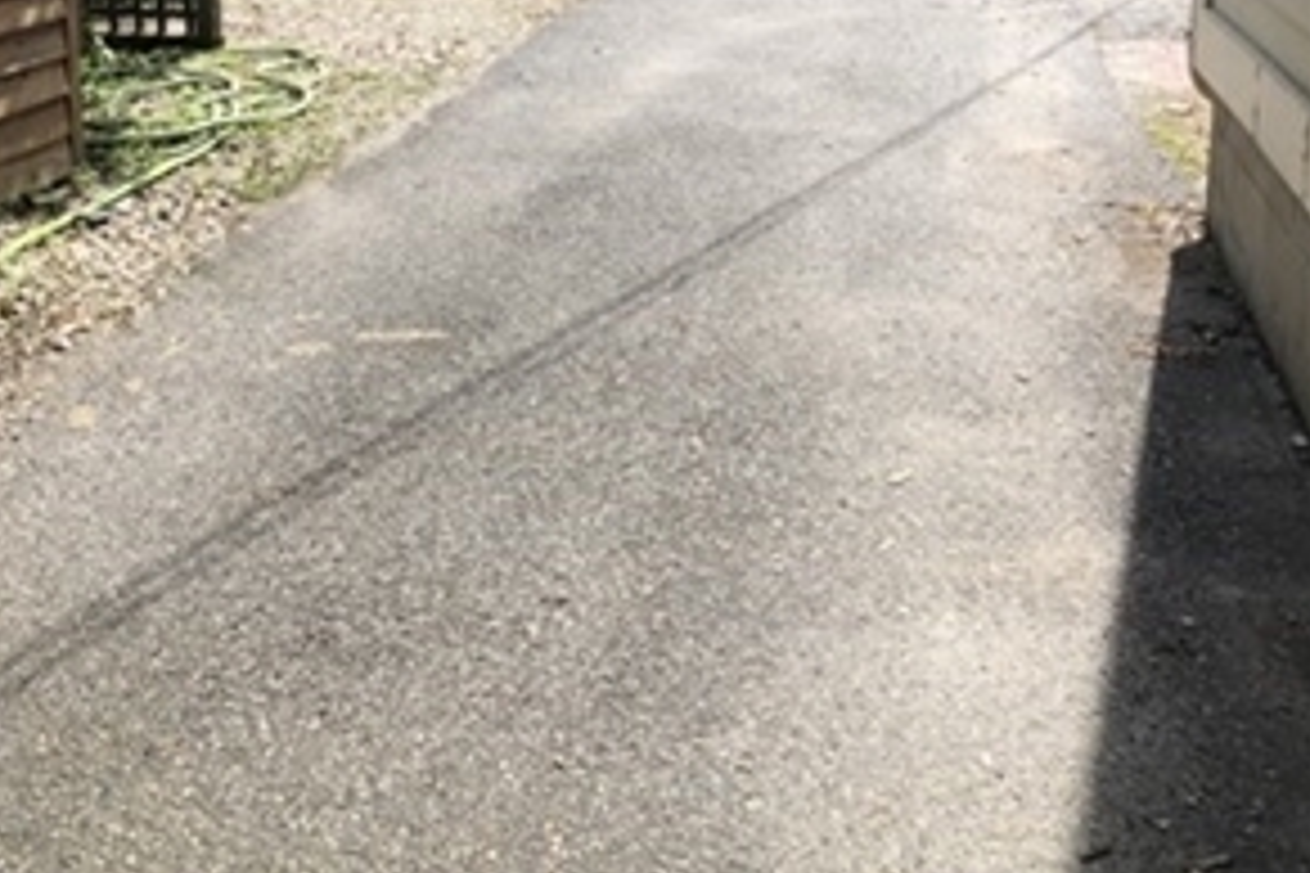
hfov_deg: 48.5
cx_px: 644
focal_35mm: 40
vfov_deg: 31.5
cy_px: 56
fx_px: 1455
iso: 20
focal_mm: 3.99
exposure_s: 1/1091
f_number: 1.8
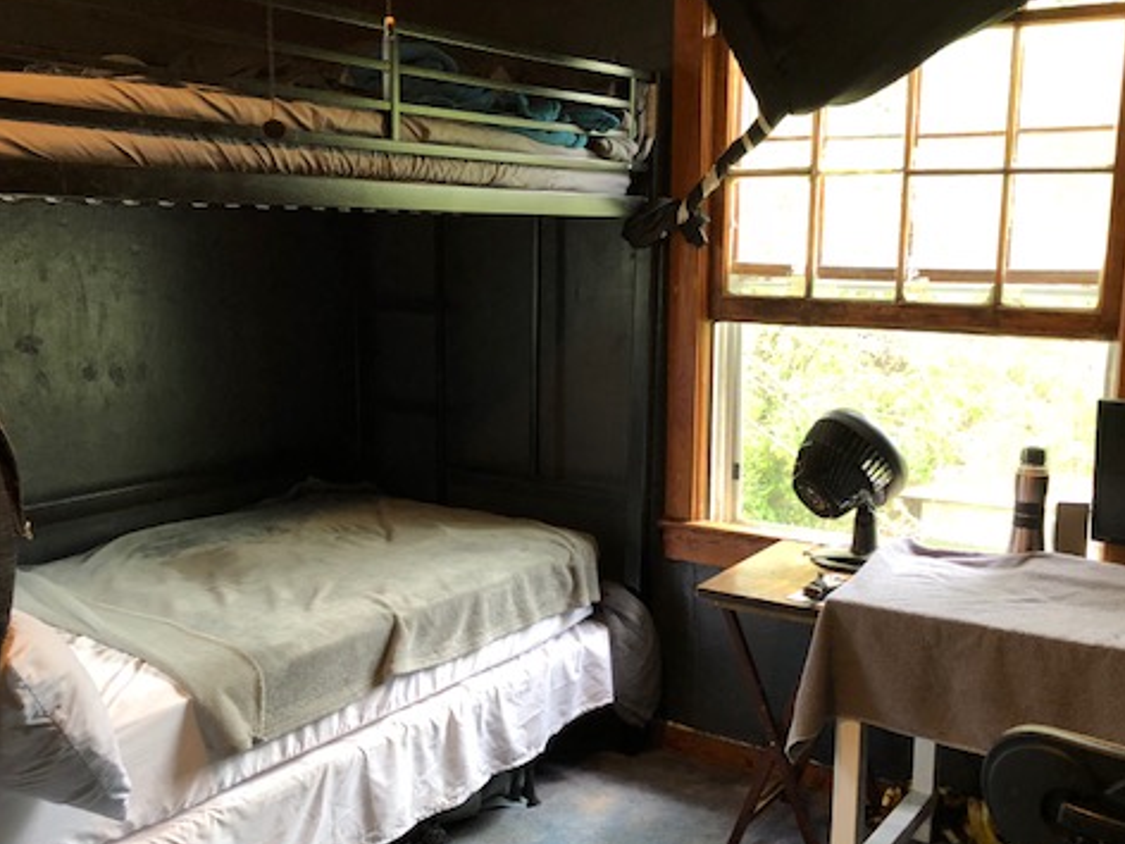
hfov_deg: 48.9
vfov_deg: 37.6
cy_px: 498
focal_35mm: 38
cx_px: 605
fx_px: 1235
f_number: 1.8
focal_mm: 3.99
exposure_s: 1/17
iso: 40
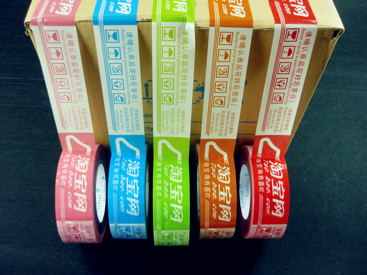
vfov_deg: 42.9
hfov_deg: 55.4
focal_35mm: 33
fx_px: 350
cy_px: 138
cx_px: 184
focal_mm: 5.5
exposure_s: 1/30
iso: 200
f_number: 2.8
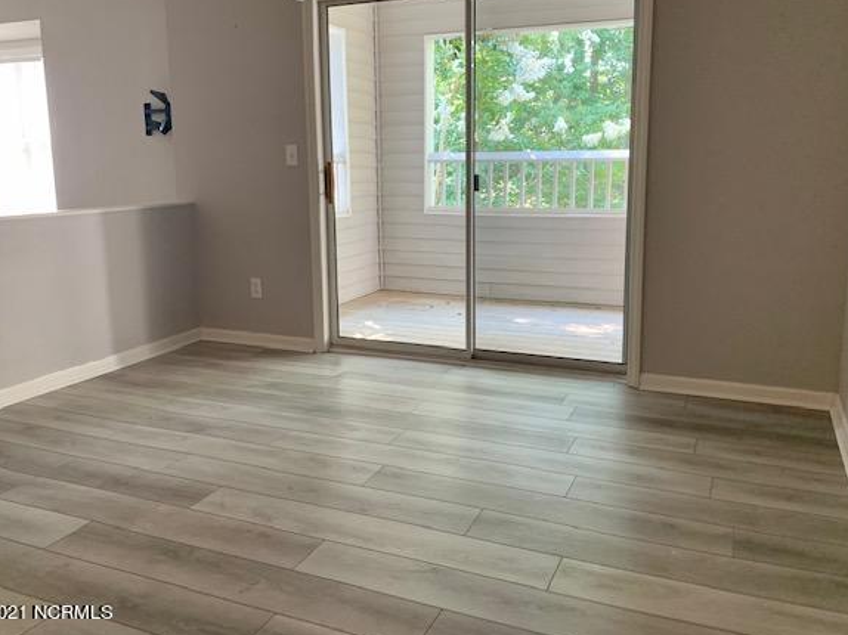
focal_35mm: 29
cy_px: 288
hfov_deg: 61.7
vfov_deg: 48.1
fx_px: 710
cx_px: 436
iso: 160
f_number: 1.8
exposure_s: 1/60
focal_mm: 4.25
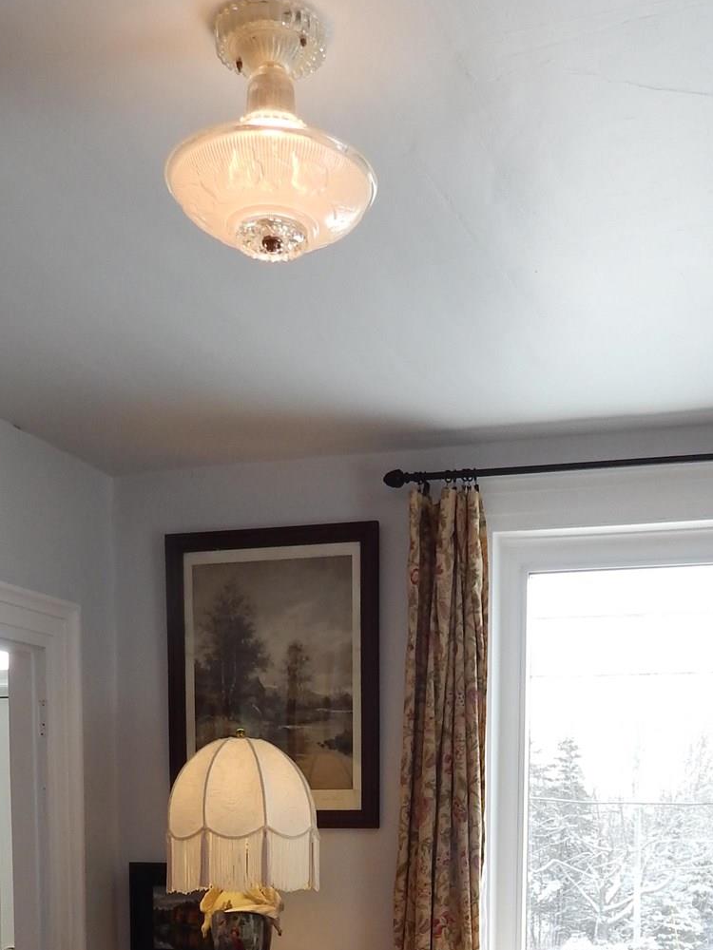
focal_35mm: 53
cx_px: 411
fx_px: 1456
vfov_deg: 32.0
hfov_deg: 27.5
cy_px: 1040
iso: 125
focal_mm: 4
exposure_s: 1/125
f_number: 3
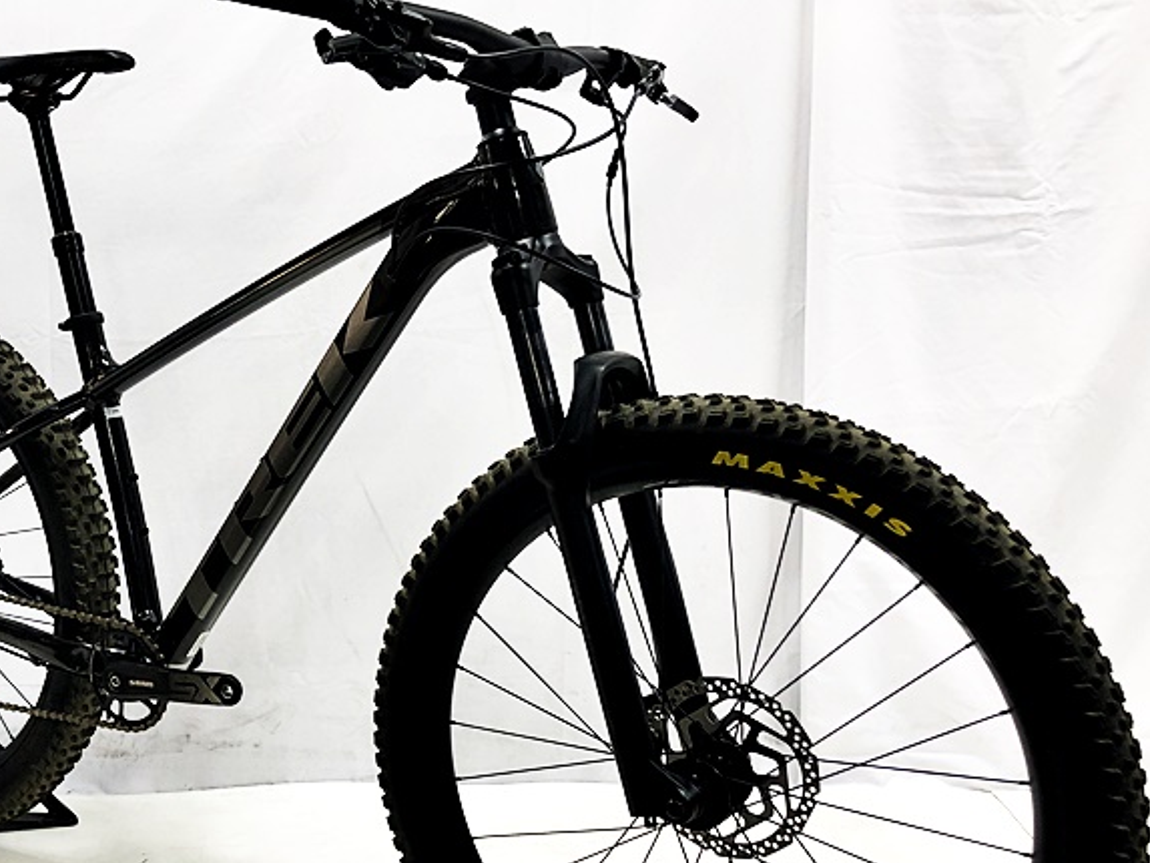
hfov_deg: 42.0
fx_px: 1462
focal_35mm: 44
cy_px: 529
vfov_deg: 32.8
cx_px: 331
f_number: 1.8
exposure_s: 1/17
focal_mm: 4
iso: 50
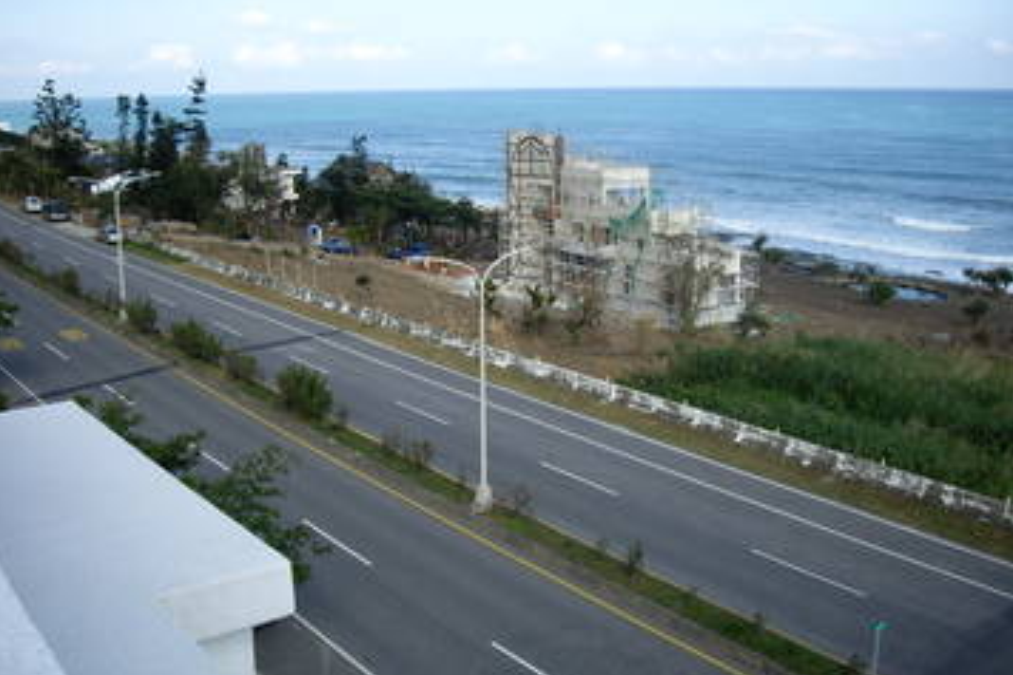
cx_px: 504
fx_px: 1125
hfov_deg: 48.5
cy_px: 308
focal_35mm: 40
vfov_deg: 33.3
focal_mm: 7.9
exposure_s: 1/125
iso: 100
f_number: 8
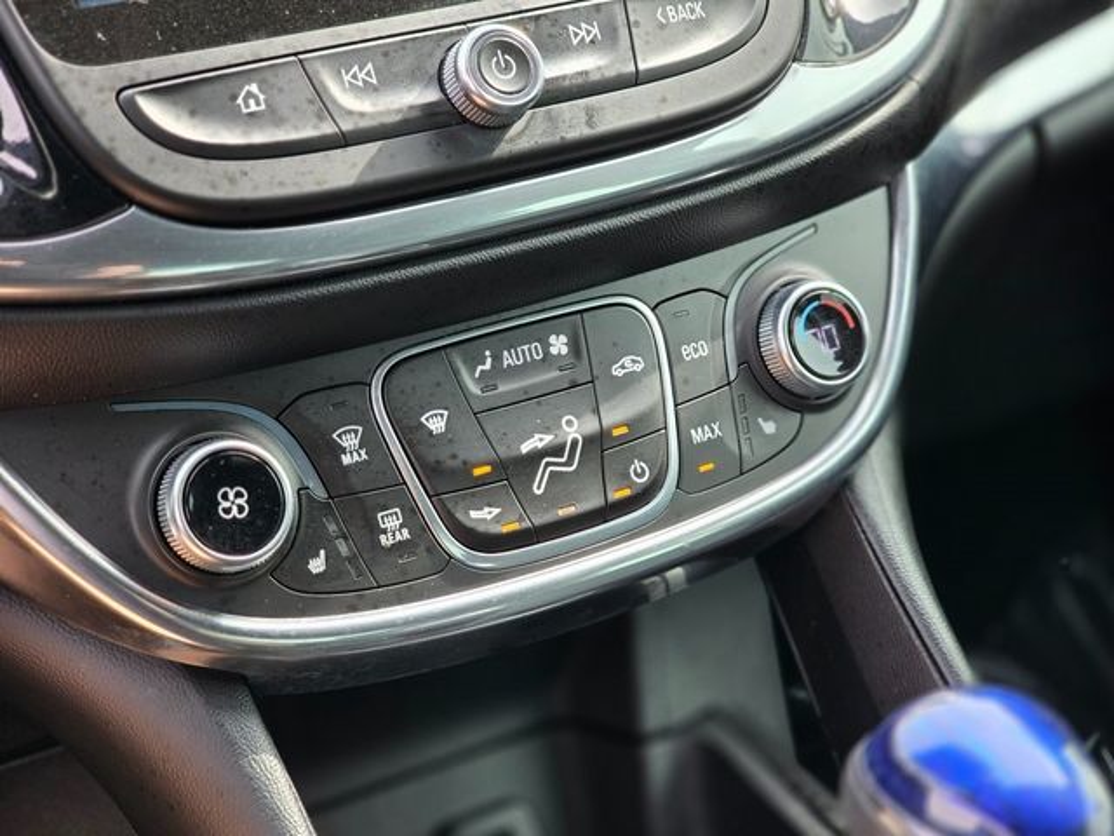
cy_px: 418
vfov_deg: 21.3
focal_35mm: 69
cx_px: 557
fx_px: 2221
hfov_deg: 28.2
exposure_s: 1/120
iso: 80
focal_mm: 7.9
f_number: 2.4
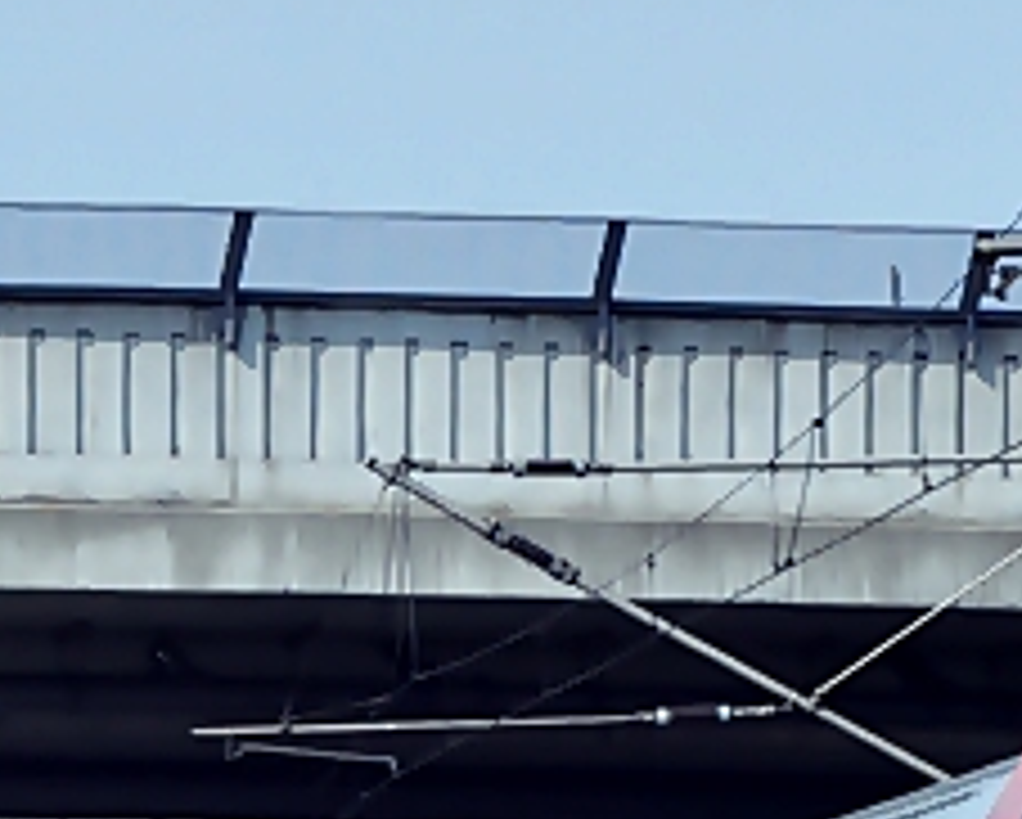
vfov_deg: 2.4
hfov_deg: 3.0
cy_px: 783
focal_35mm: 633
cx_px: 1418
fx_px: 19163
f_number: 13
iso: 320
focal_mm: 100
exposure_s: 1/400
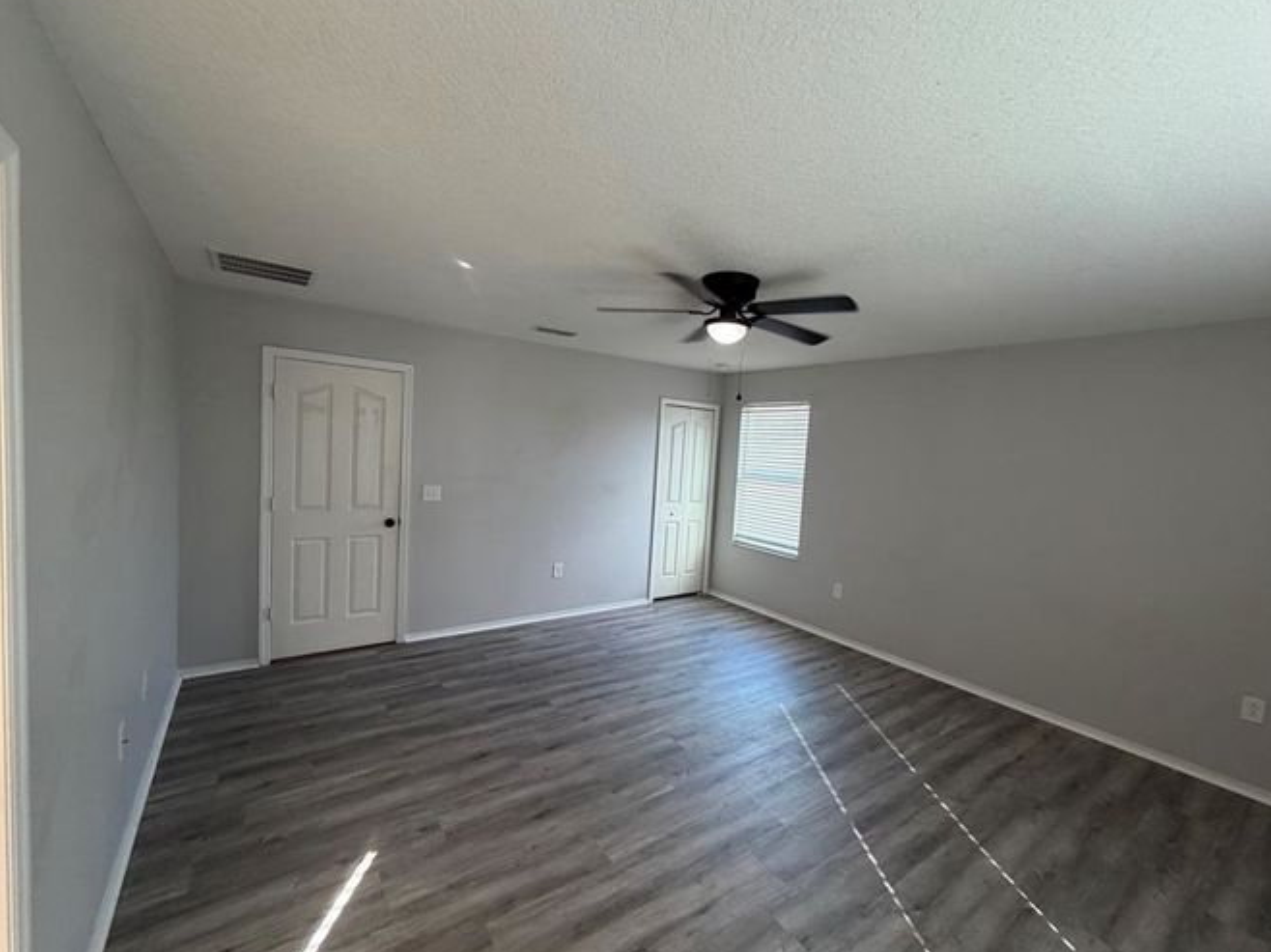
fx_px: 551
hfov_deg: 98.1
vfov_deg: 81.7
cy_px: 485
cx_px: 675
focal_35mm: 15
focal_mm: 2.22
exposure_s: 1/120
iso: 200
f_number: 2.2
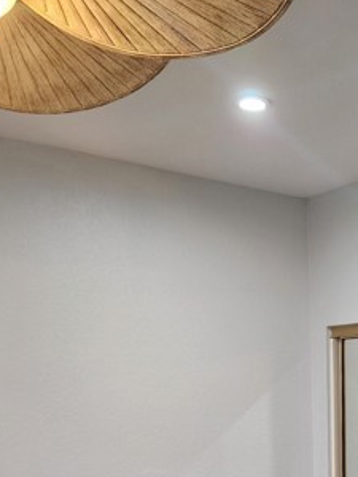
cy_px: 485
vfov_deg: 35.0
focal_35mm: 49
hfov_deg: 28.4
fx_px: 676
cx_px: 333
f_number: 1.8
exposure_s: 1/120
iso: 400
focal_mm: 6.4
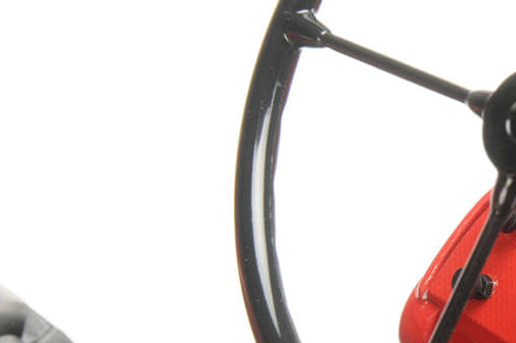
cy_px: 273
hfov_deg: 13.1
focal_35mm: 152
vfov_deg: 9.0
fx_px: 2177
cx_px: 627
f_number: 20
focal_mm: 40
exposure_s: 1/160
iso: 400
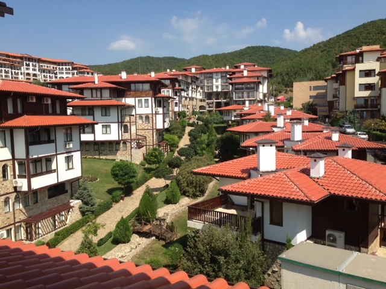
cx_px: 193
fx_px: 368
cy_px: 144
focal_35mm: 33
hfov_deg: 55.4
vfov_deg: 42.9
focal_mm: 4.13
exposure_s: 1/1391
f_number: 2.4
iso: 50
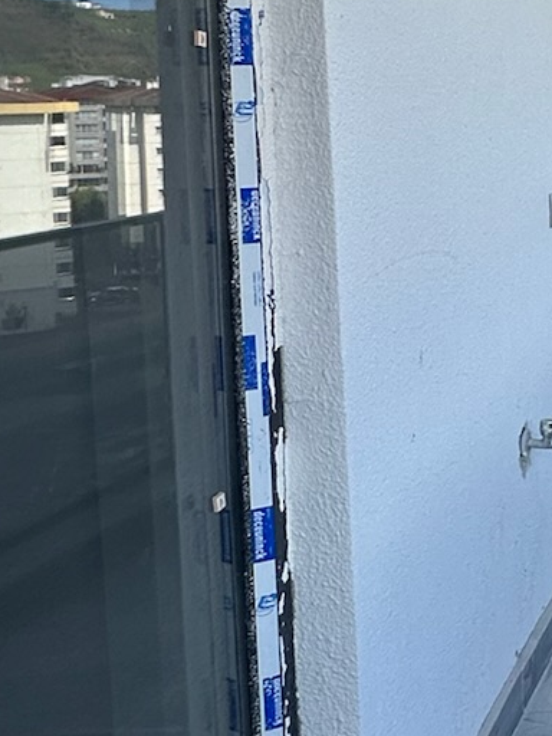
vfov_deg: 33.5
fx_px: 1191
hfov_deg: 19.8
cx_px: 973
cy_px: 162
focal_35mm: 56
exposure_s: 1/1233
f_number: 2.2
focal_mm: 2.22
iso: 50
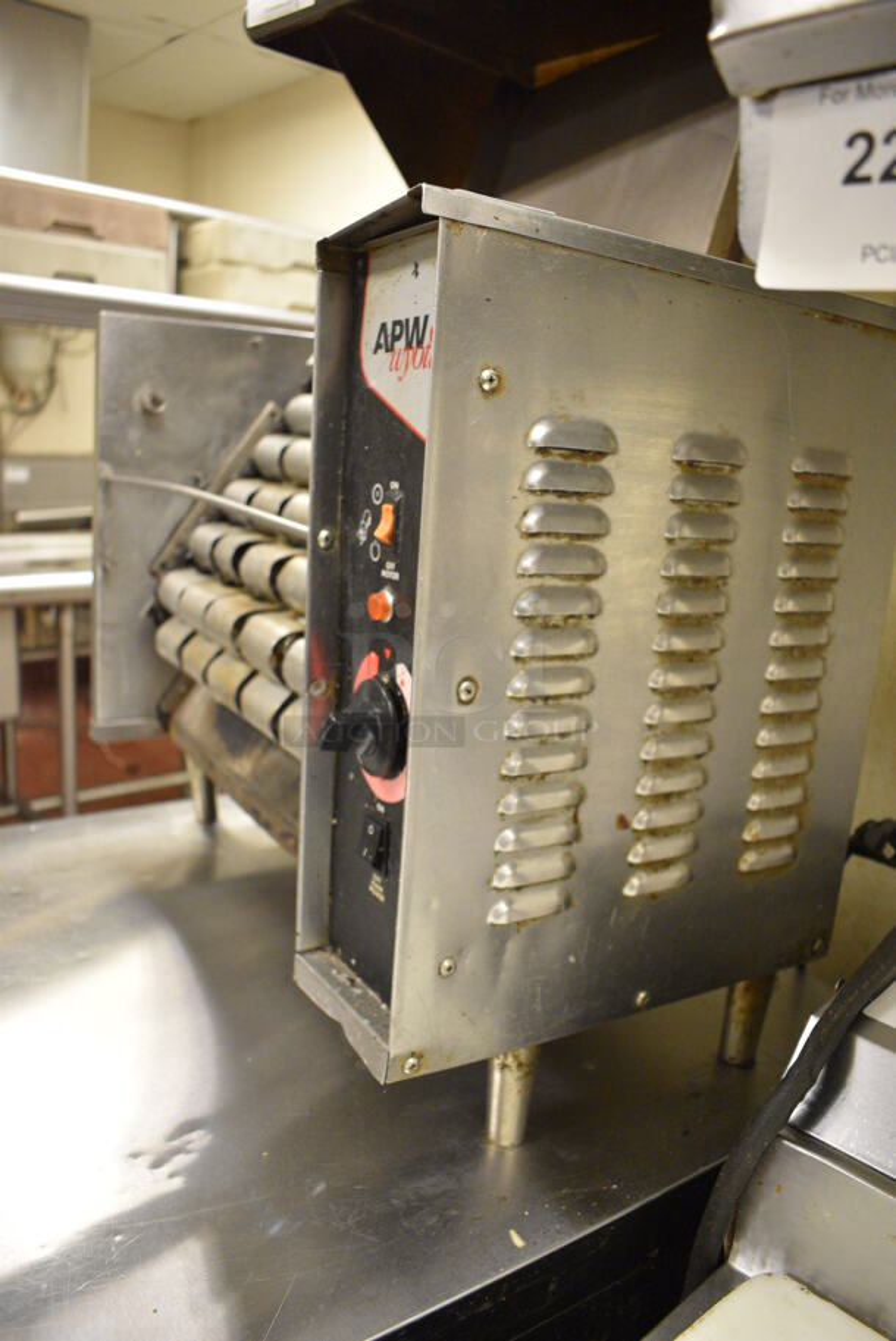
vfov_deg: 67.3
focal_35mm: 27
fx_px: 1006
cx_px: 448
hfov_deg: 48.0
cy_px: 670
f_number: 3.5
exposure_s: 1/125
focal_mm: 18
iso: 3200
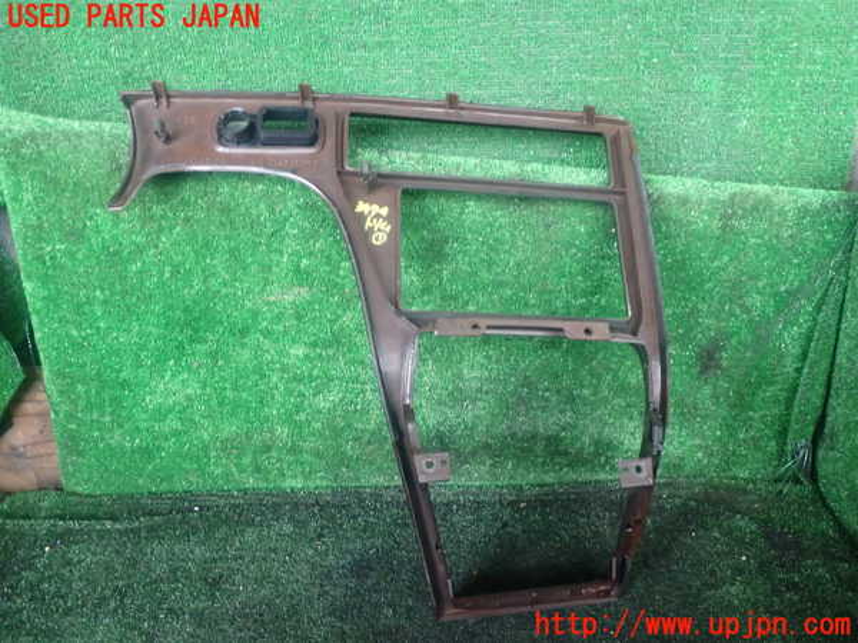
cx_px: 429
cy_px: 322
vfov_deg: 46.8
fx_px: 744
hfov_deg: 60.0
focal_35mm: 30
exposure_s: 1/30
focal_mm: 5.4
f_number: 2.3
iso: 500
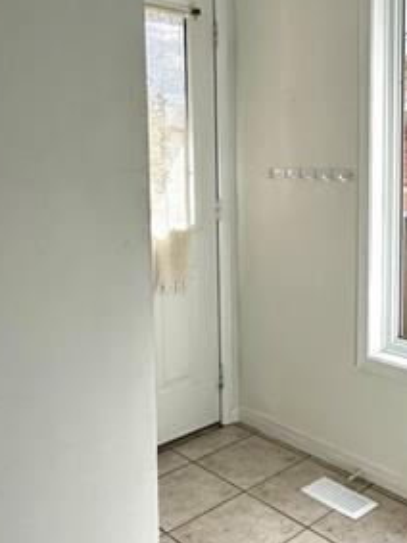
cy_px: 209
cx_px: 342
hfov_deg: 36.1
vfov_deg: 48.6
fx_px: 596
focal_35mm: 38
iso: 40
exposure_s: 1/406
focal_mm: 2.22
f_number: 2.2
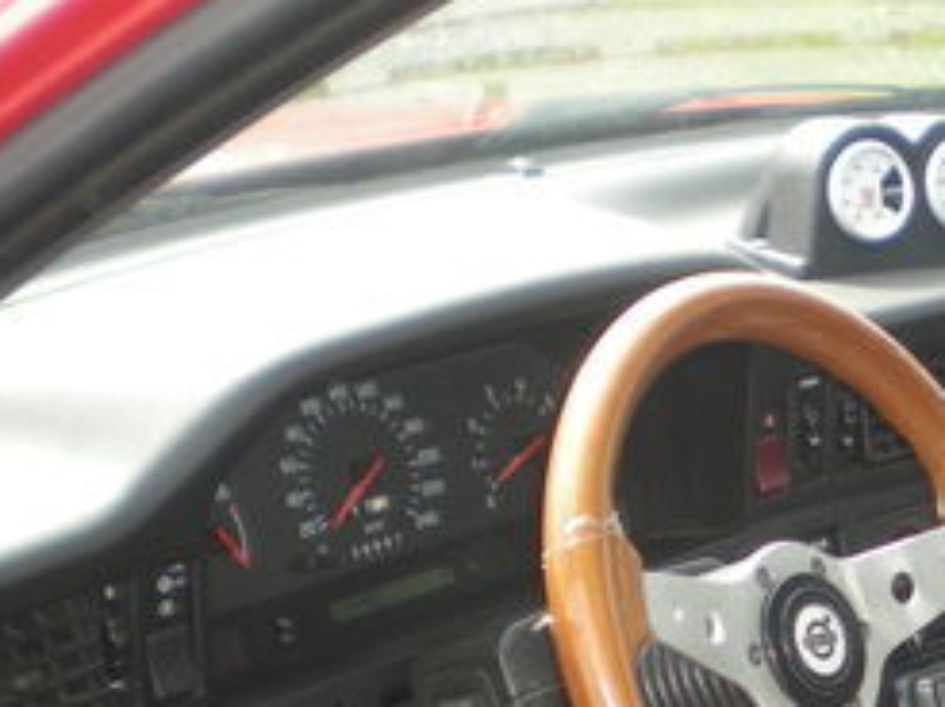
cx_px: 1037
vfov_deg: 14.7
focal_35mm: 99
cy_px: 692
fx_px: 2700
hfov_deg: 19.1
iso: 62
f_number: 3.1
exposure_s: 1/155
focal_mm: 6.3
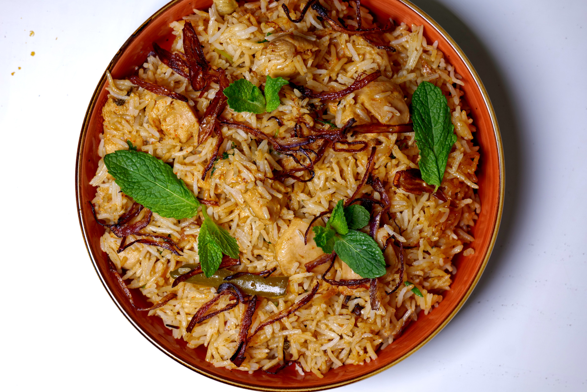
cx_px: 294
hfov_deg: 33.4
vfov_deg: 22.6
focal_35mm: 60
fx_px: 978
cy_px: 196
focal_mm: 60
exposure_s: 1/80
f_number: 5.6
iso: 100
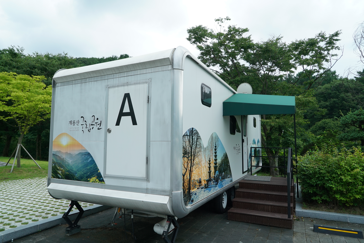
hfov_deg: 73.7
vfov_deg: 53.2
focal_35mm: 24
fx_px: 243
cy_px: 122
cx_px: 182
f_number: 13
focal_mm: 24
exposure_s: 1/200
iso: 500
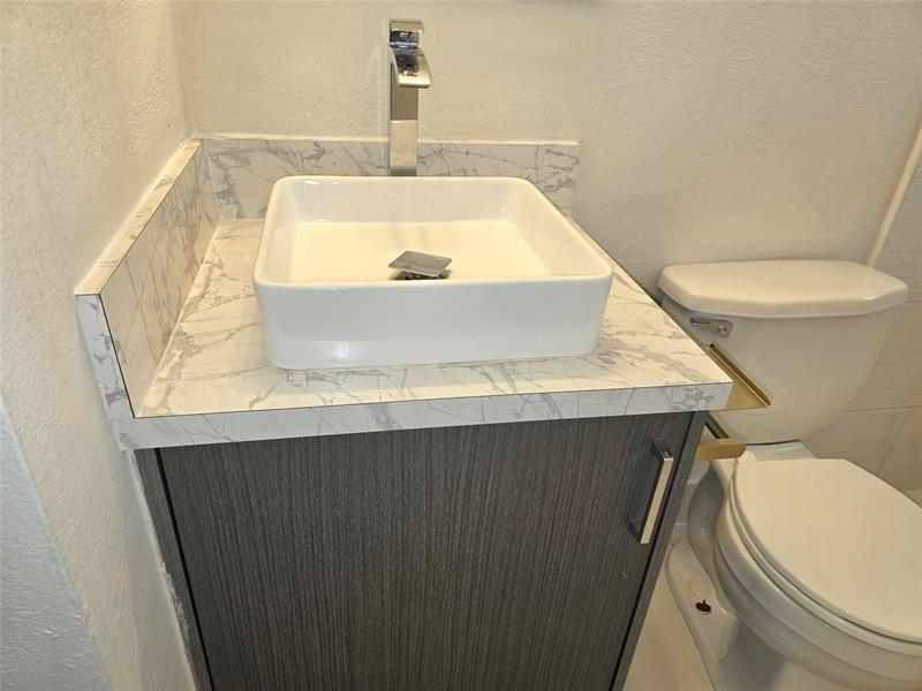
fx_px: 613
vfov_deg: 58.9
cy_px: 346
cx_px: 461
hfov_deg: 73.9
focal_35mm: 23
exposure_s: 1/60.2
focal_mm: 6.3
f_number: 1.7
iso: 64
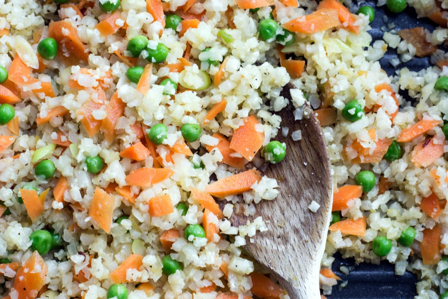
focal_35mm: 84
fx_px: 1045
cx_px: 222
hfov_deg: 24.2
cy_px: 154
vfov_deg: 16.3
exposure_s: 1/60
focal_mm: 50
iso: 220
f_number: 5.6
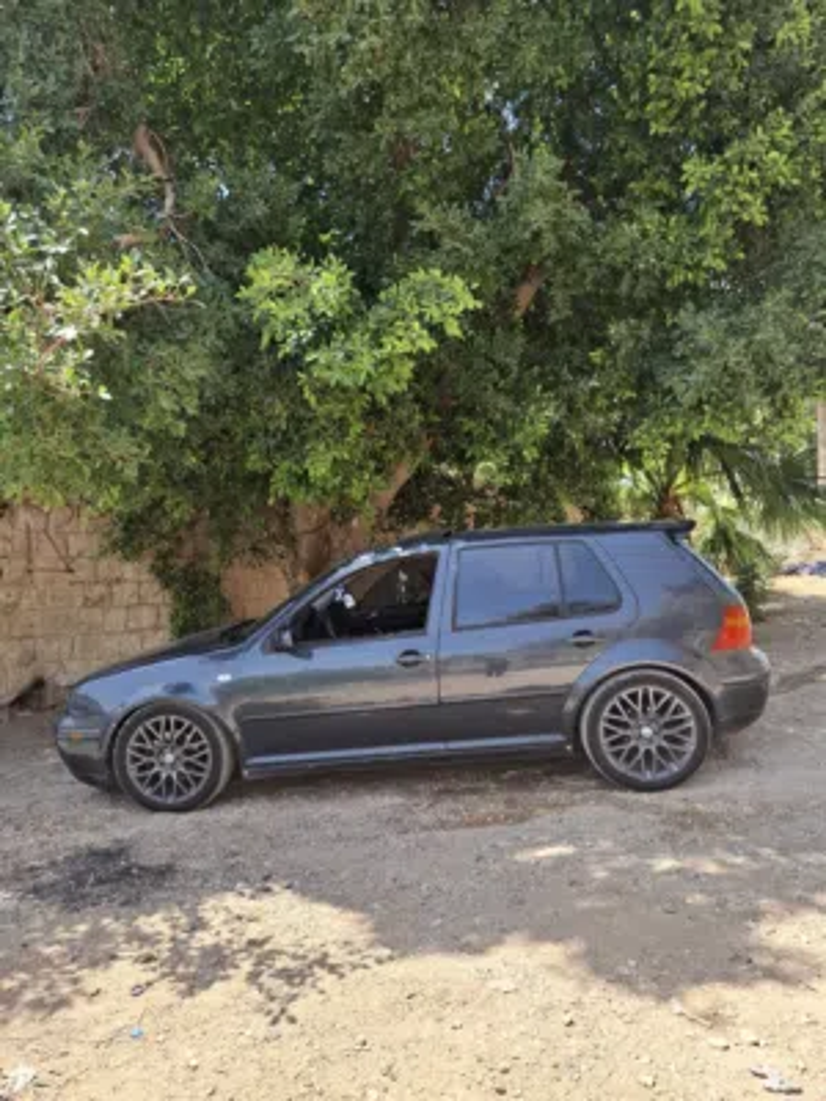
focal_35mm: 23
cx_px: 413
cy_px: 550
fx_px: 732
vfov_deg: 73.9
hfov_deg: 58.9
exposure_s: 1/326
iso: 50
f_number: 1.8
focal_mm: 5.54
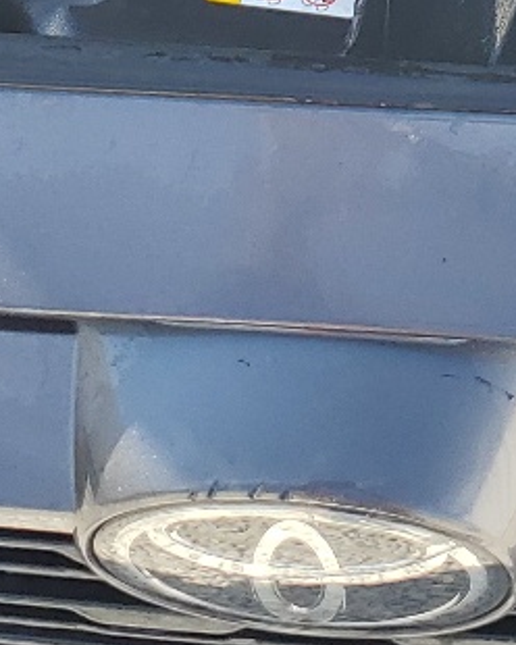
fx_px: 2501
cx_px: 333
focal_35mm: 131
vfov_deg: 13.4
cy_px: -458
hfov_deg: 11.8
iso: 50
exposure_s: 1/667
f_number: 1.5
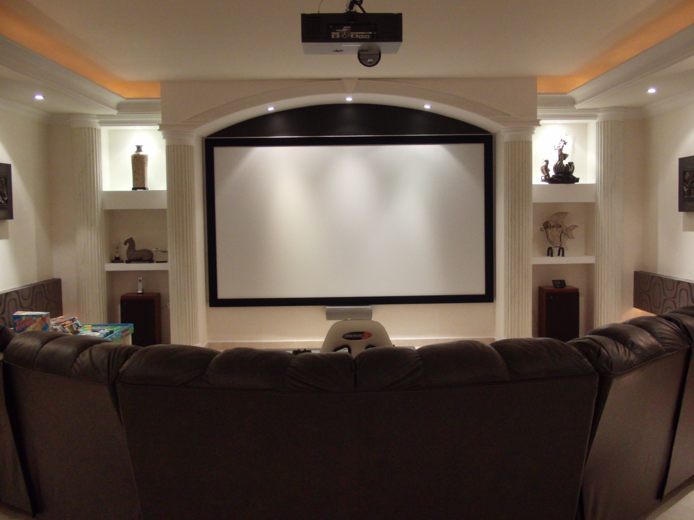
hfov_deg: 50.1
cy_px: 260
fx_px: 742
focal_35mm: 37
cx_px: 347
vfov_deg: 38.7
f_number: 3.6
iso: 400
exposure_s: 1/30
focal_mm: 6.42
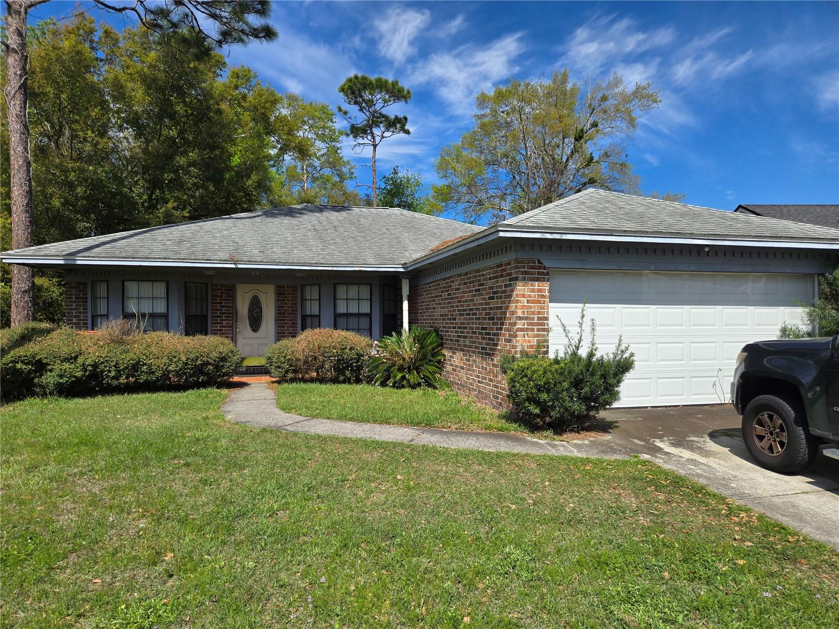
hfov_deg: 73.9
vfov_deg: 58.9
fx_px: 557
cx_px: 420
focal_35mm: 23
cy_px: 314
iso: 25
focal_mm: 5.4
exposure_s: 1/2175
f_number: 1.8
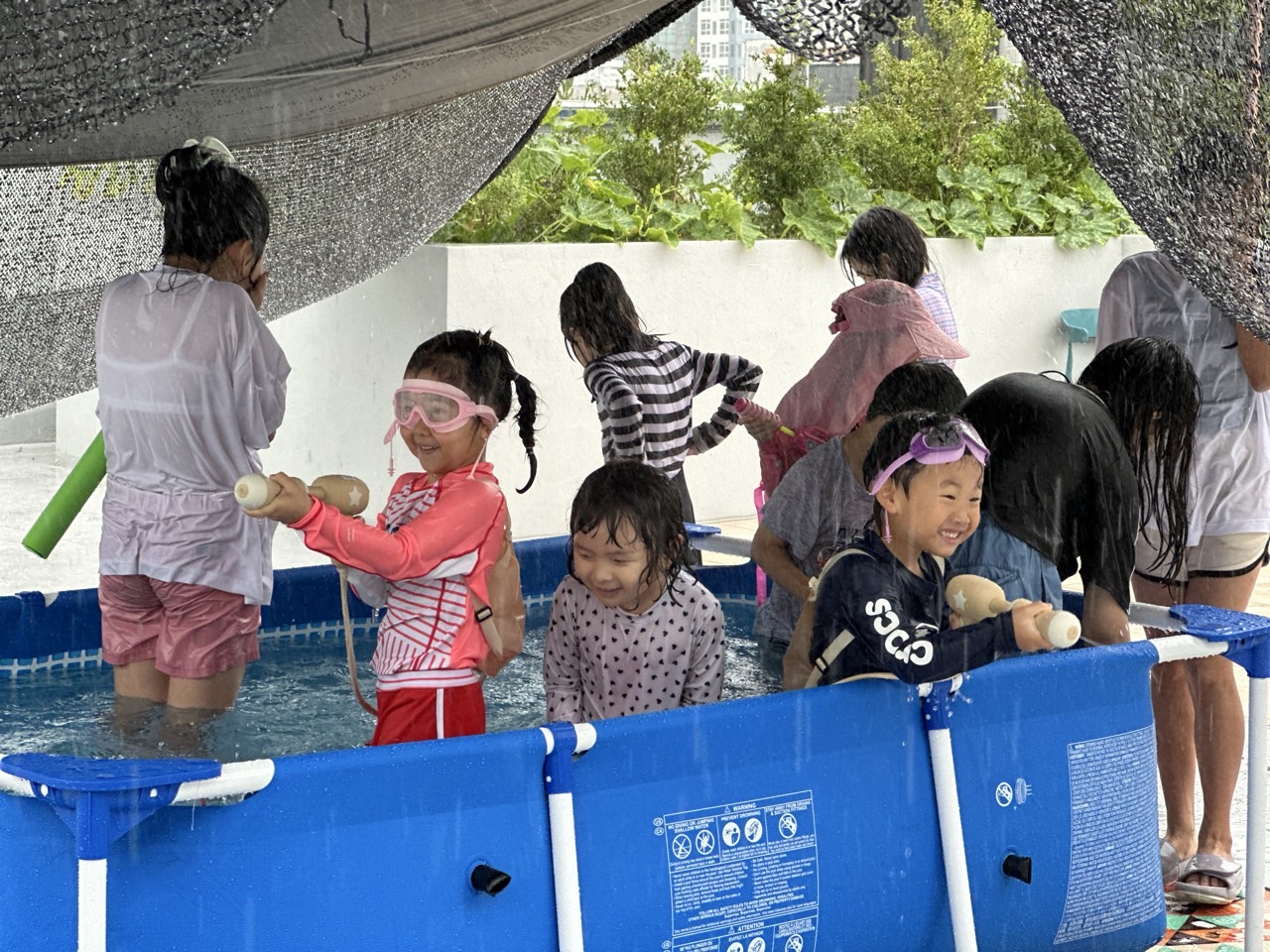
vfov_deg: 19.1
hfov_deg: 25.3
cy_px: 476
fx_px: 2825
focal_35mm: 77
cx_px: 635
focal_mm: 9
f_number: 2.8
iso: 160
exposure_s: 1/121
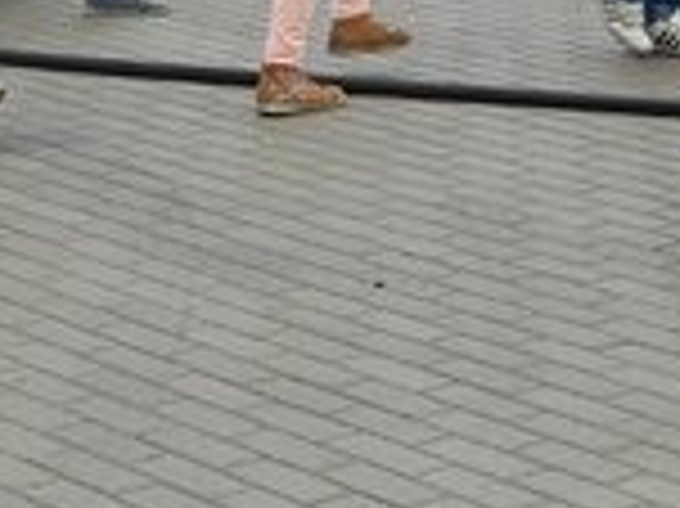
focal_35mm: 161
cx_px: 122
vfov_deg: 9.0
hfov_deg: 12.2
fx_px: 3160
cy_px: -223
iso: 200
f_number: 6.3
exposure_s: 1/160
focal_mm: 26
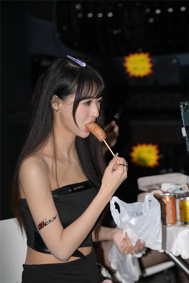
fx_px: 1102
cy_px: 142
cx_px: 94
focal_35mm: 140
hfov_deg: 9.8
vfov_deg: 14.7
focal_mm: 140
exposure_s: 1/200
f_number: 4
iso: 200
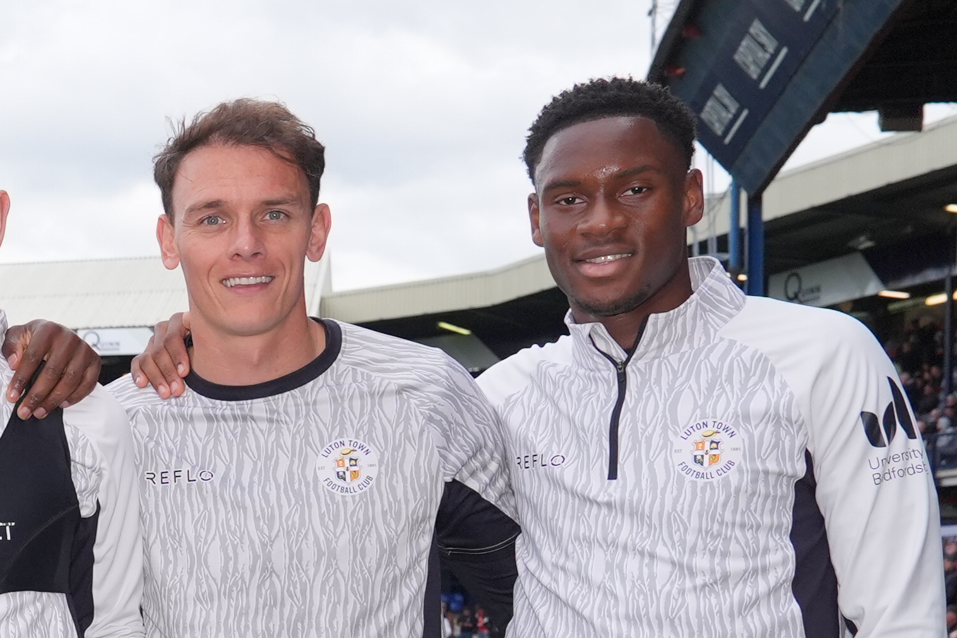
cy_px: 764
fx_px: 2525
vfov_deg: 14.0
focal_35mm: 95
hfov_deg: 17.8
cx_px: -690
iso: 640
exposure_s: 1/1250
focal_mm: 24
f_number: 5
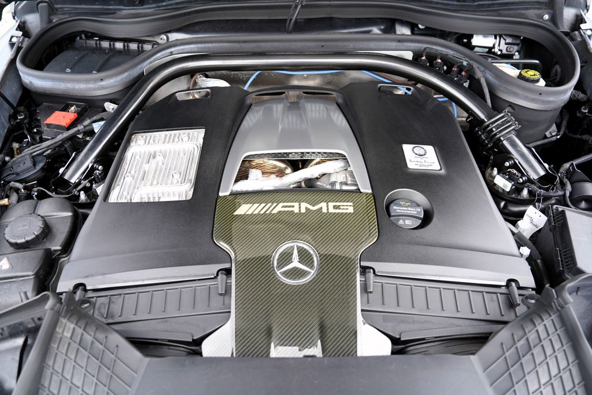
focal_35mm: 24
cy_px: 198
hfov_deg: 73.8
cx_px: 296
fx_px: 395
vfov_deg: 53.1
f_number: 4
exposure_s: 1/160
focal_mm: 24
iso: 250
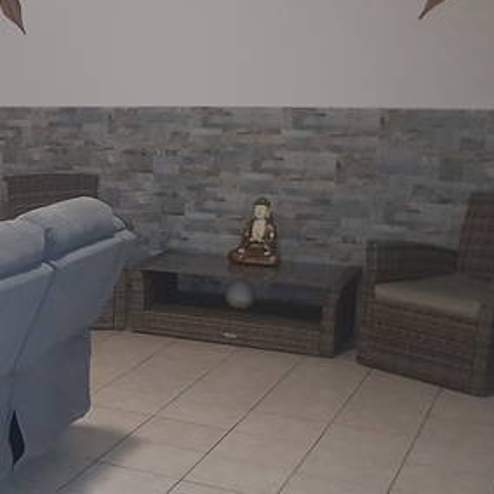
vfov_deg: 26.9
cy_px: 257
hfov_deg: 23.3
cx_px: -176
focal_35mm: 64
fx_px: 1033
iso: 200
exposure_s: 1/14
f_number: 1.7
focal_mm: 4.2
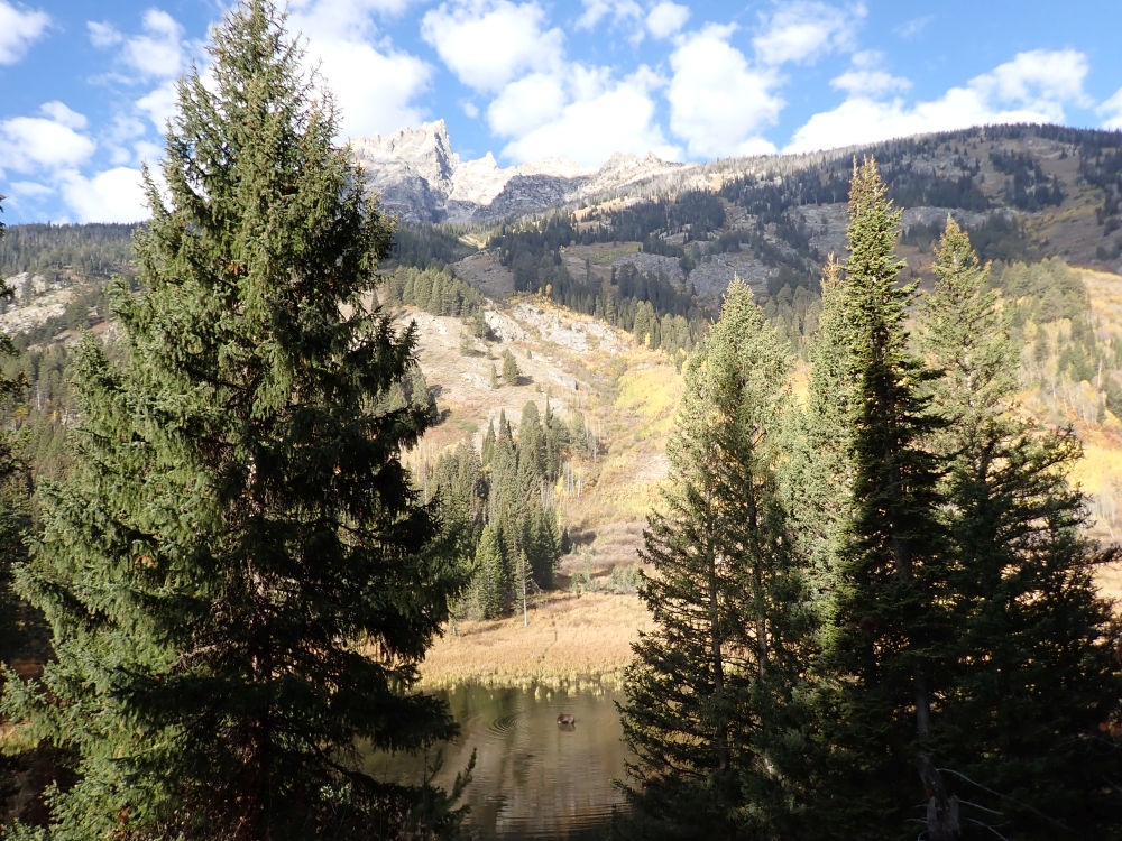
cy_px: 420
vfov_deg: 54.9
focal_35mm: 25
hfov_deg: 69.4
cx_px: 561
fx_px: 810
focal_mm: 4.5
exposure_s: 1/1000
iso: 100
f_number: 2
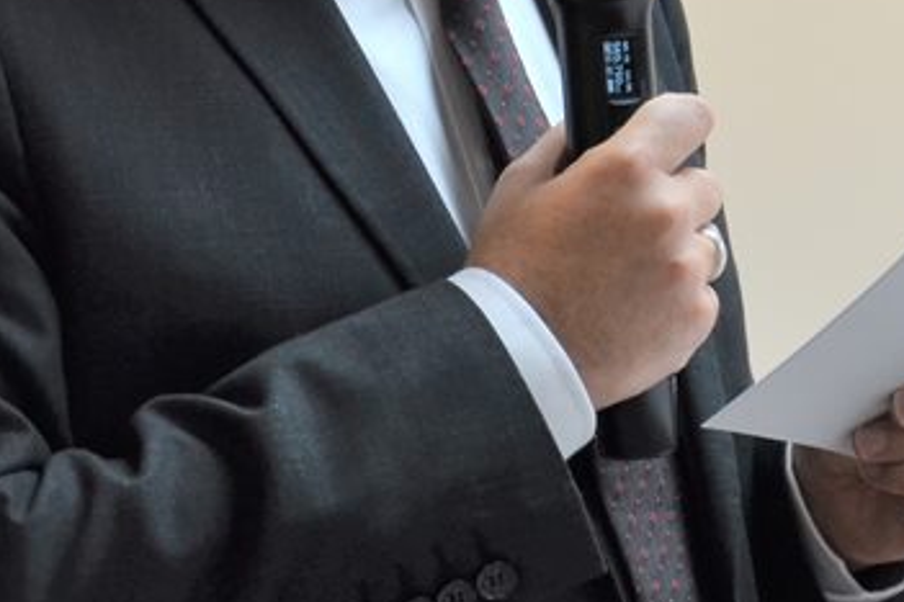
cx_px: 925
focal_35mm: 245
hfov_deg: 8.4
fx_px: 6152
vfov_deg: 5.6
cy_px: -21
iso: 400
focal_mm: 42
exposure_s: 1/80
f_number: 4.8
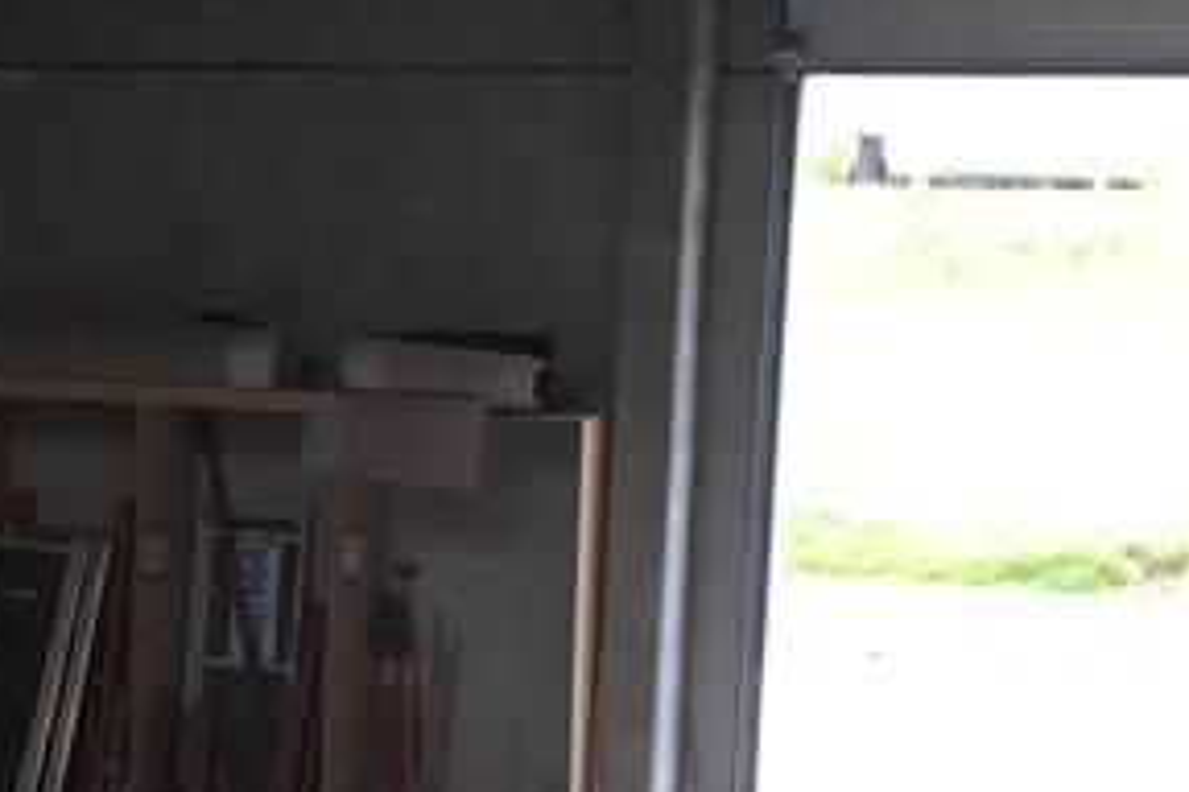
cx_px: -382
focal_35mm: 143
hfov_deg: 13.8
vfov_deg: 9.4
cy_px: 1147
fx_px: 4723
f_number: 2.2
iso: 50
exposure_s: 1/100
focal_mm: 4.15
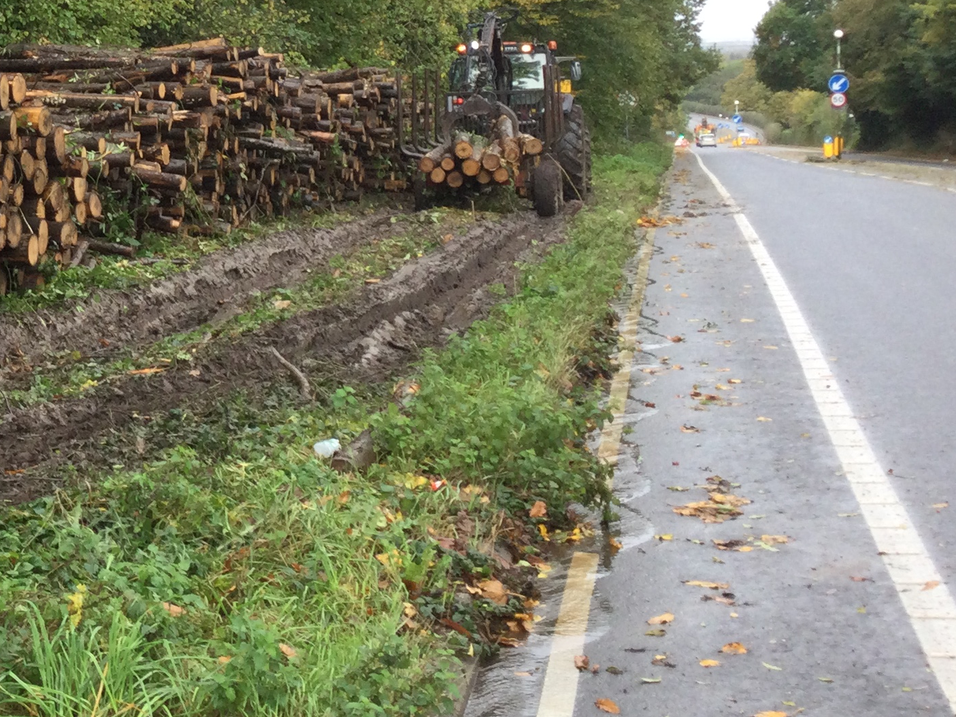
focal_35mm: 72
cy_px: 83
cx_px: 24
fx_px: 1989
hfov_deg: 25.8
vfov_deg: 20.1
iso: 40
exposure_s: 1/100
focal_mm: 3.3
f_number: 2.4
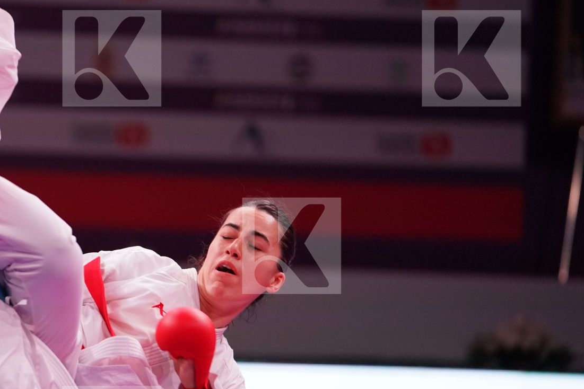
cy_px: 246
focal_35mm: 327
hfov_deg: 6.3
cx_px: 112
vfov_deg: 4.2
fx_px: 5304
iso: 3200
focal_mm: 200
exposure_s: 1/1000
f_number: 2.8
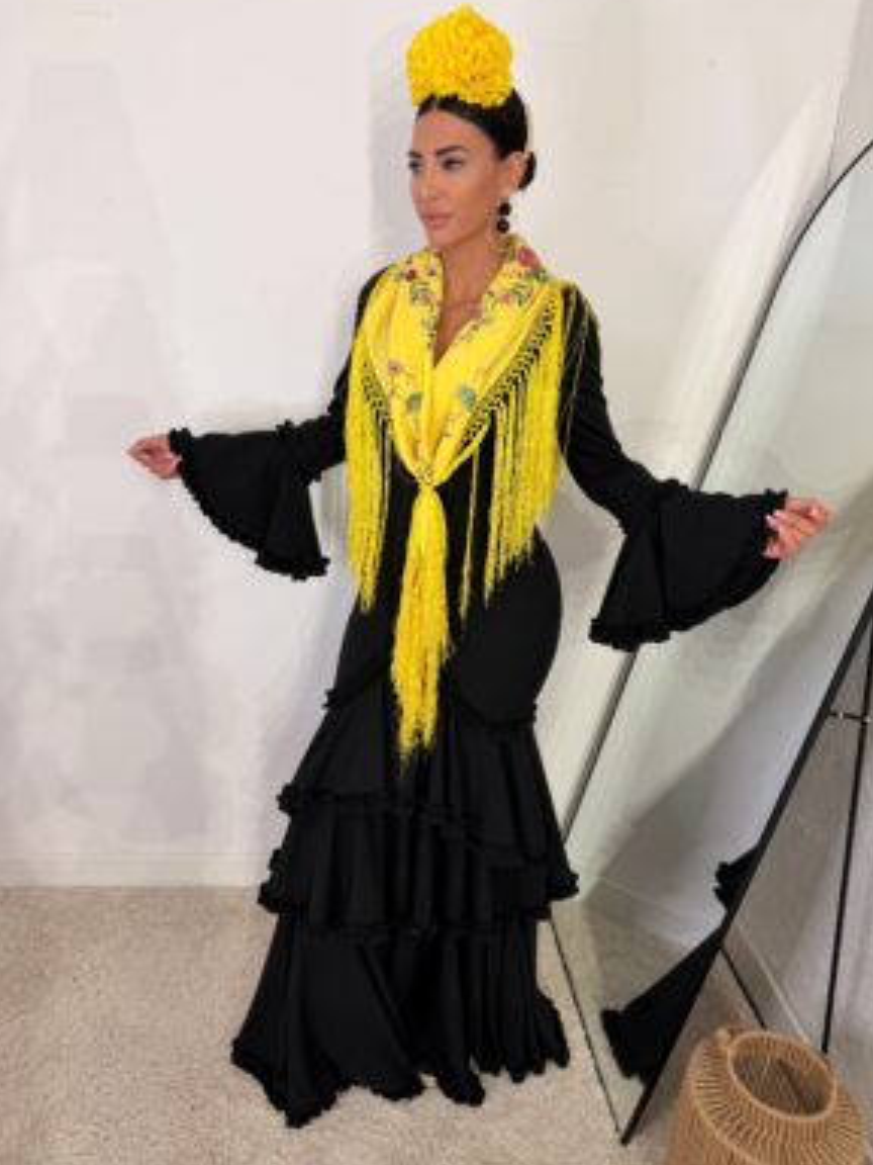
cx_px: 430
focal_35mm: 25
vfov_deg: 69.4
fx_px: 841
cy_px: 561
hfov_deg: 54.9
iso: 80
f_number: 1.78
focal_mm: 6.76
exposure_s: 1/100
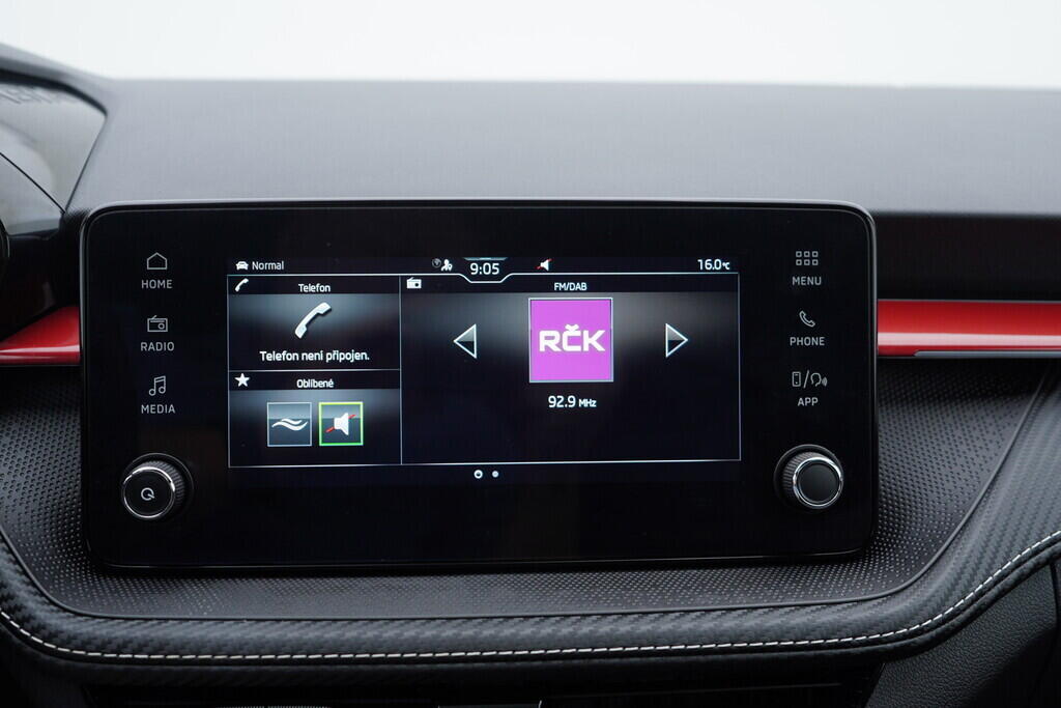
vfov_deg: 36.9
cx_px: 530
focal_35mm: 36
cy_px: 354
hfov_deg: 53.1
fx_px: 1061
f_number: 3.2
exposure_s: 1/50
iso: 125
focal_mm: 24
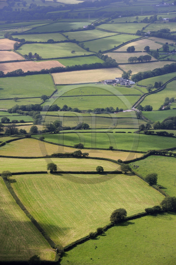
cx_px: 88
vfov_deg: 14.7
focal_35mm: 140
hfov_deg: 9.8
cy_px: 132
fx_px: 1028
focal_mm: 140
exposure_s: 1/800
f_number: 9
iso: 400
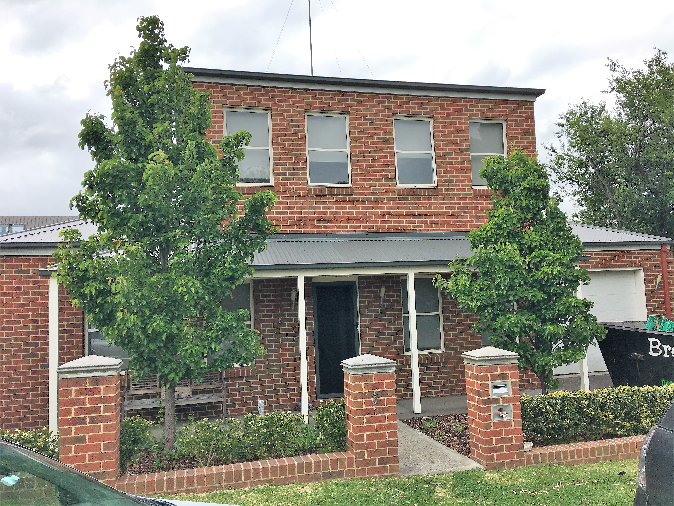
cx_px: 337
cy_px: 253
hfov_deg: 61.7
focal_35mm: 29
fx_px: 565
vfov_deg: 48.2
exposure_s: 1/1148
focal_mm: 4.15
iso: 25
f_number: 2.2
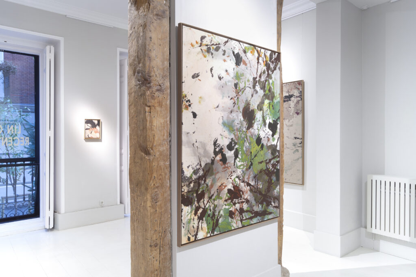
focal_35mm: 27
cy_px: 138
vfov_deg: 47.9
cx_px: 208
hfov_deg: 67.4
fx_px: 312
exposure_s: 1/1.25
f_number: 9
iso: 100
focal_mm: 18
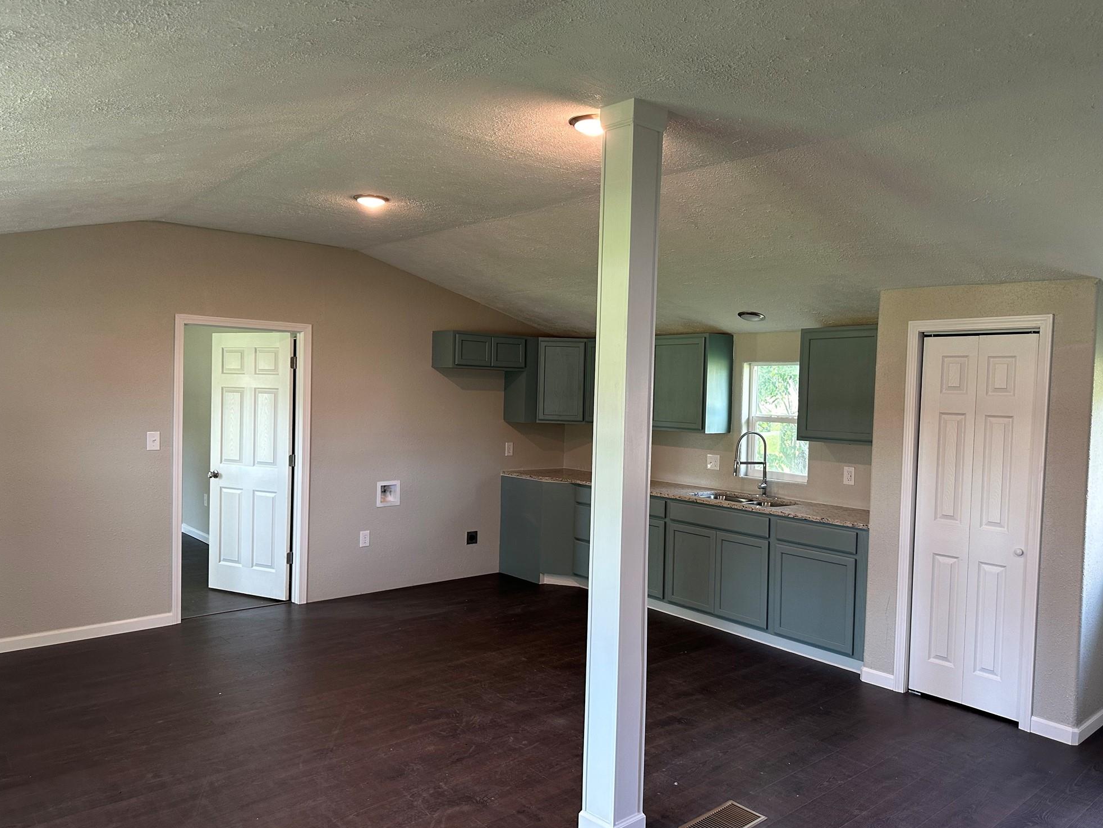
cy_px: 419
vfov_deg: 54.9
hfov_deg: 69.4
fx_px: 797
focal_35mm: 25
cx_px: 571
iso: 200
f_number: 1.78
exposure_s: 1/60
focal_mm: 6.86
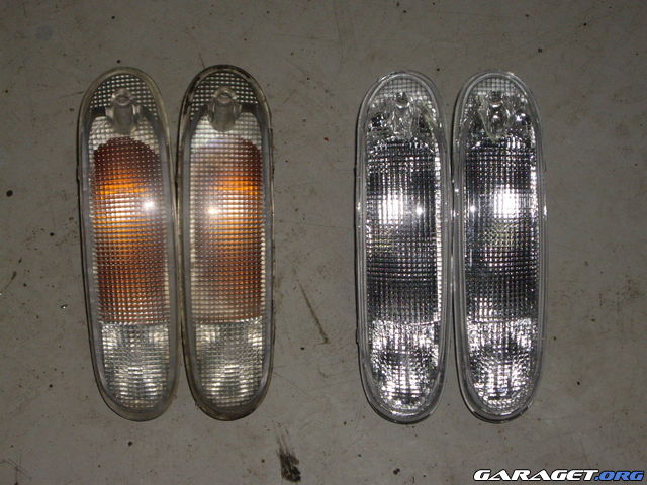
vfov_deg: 15.7
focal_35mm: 94
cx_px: 324
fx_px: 1757
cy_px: 242
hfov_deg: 20.9
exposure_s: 1/100
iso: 200
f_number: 4.6
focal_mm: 15.3
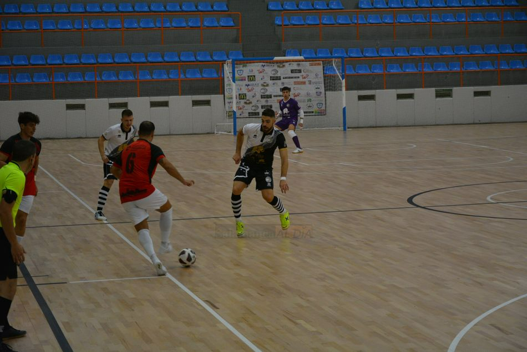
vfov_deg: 13.8
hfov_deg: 20.6
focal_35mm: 99
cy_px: 176
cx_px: 264
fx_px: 1450
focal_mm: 66
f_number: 5.3
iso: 1600
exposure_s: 1/250
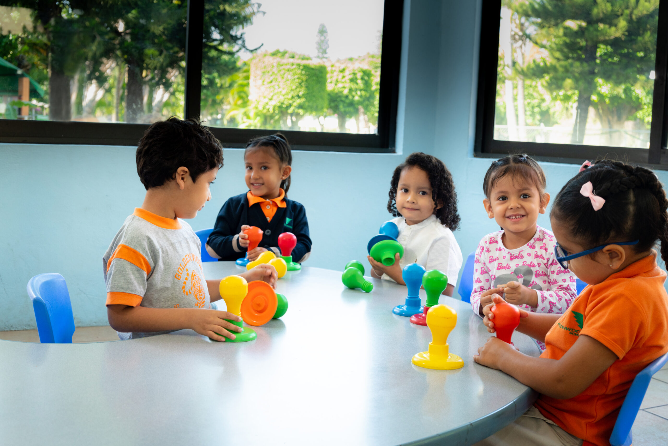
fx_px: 798
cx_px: 334
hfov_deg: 45.4
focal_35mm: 43
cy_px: 223
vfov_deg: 31.2
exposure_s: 1/50
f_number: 5.6
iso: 500
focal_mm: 43
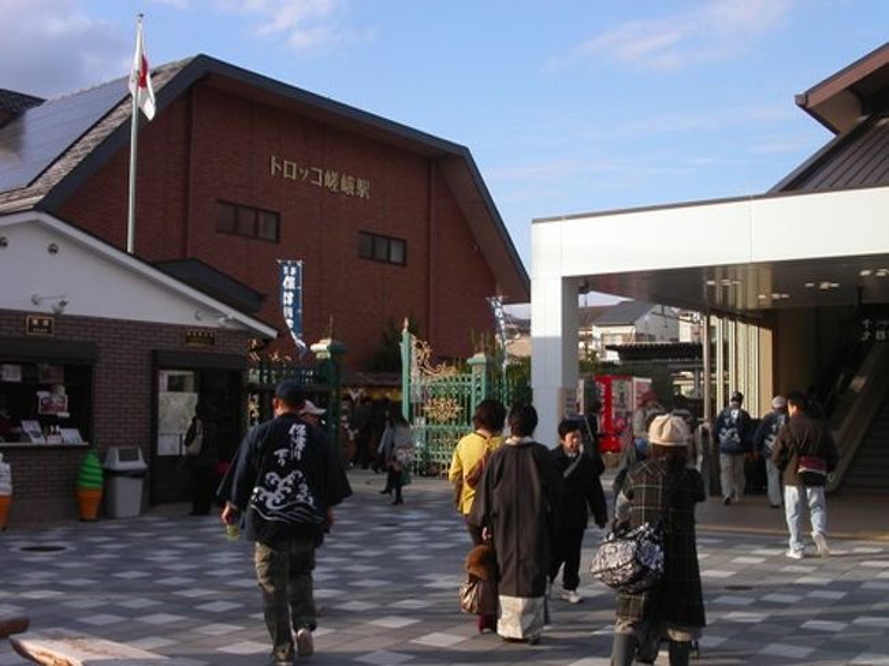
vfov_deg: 35.9
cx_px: 444
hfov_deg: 46.8
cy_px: 333
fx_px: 1027
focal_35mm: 40
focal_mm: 8.4
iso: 100
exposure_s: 1/180
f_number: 8
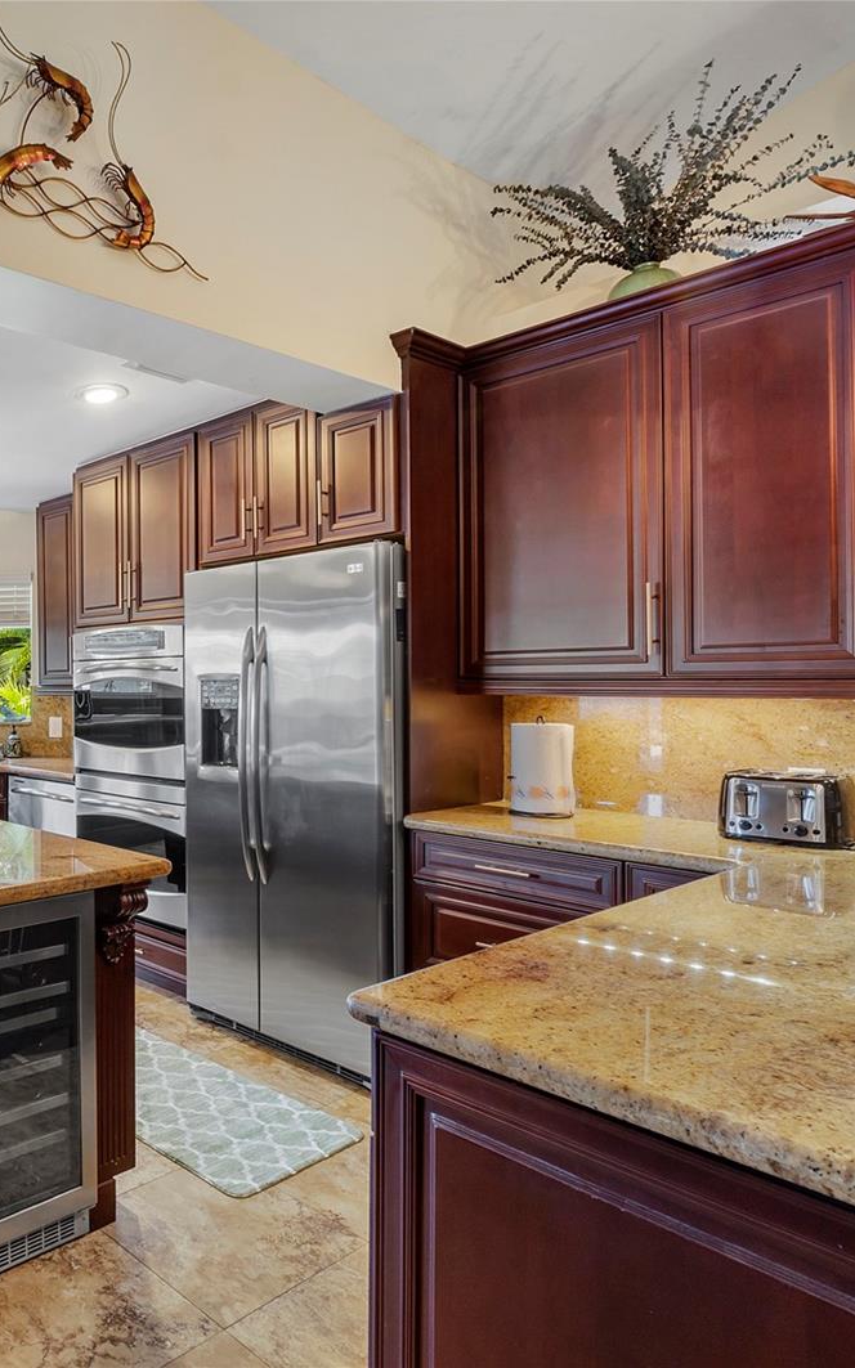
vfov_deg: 77.2
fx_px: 858
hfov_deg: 46.6
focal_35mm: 23
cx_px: 53
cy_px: 684
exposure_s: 1/2.5
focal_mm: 10
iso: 160
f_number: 11
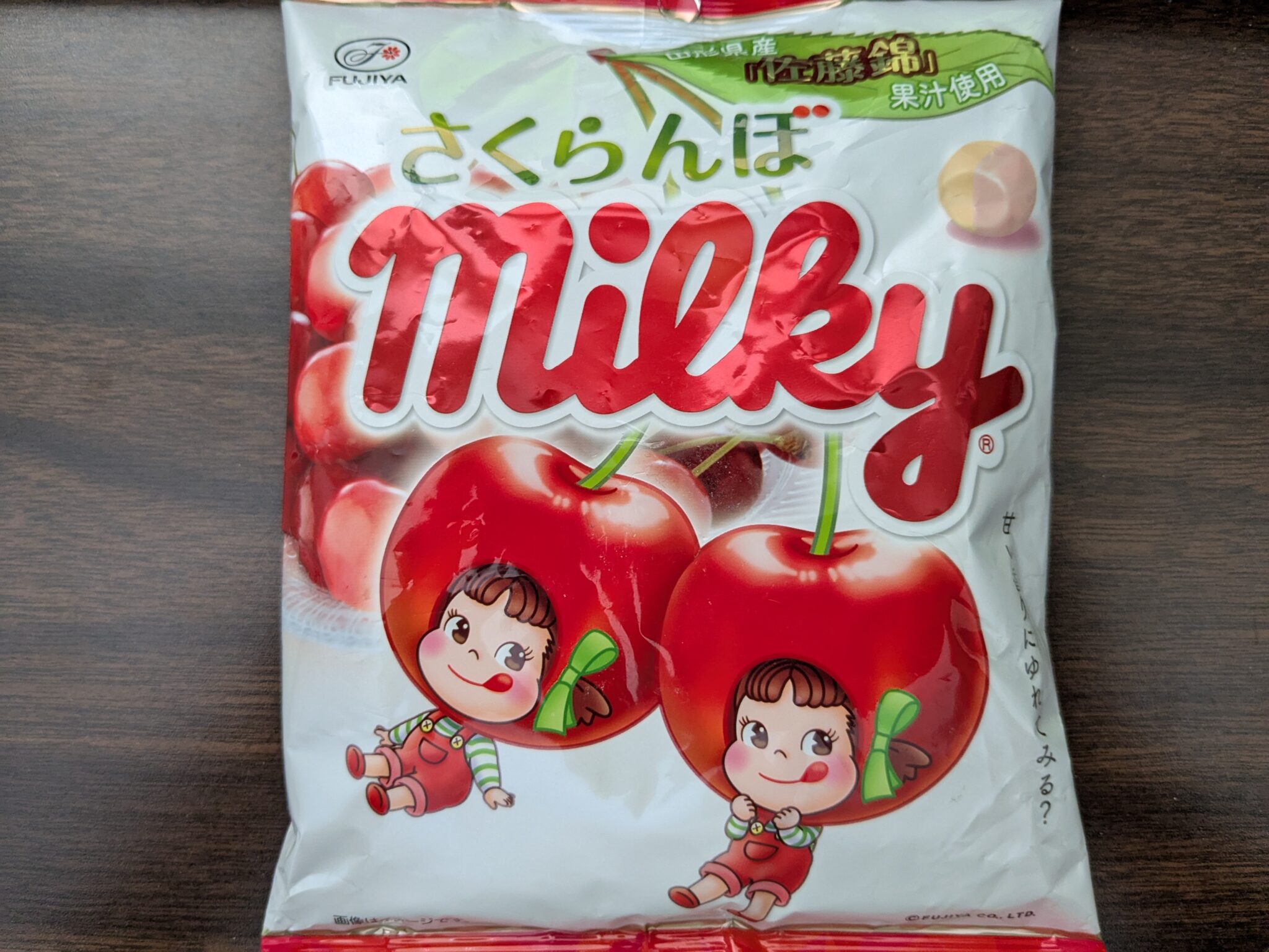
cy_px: 476
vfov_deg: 51.4
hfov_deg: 65.3
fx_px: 990
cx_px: 634
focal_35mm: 27
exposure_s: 1/40
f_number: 1.73
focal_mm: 4.38
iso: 172
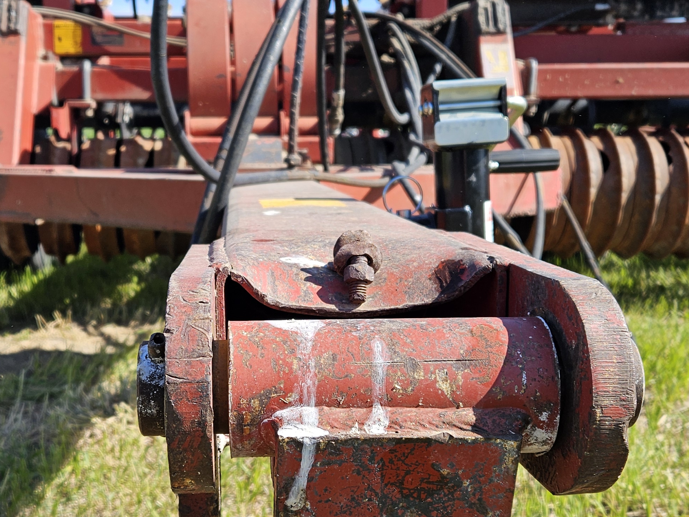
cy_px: 292
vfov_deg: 30.8
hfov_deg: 40.3
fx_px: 936
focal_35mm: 47
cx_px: 291
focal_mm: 5.4
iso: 25
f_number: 1.8
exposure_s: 1/895
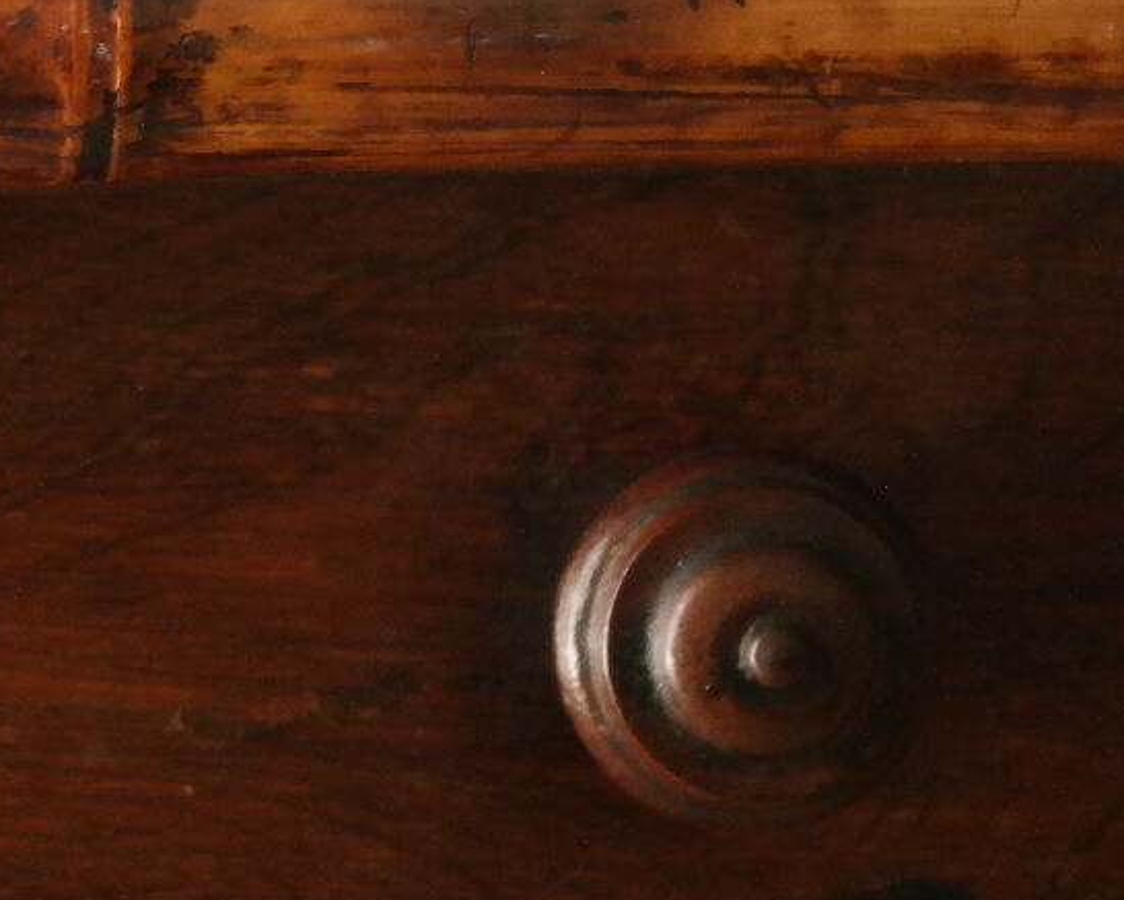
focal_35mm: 205
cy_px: -41
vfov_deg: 7.5
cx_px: -117
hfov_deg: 9.3
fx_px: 6821
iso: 1600
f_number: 5.6
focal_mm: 45
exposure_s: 1/50
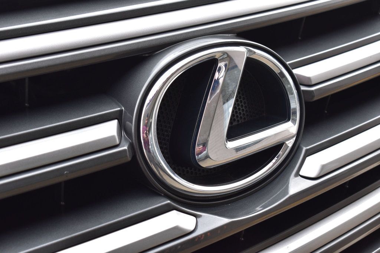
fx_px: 633
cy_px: 126
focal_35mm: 60
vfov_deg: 22.6
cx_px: 190
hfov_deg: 33.4
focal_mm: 40
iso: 400
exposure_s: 1/100
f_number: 9
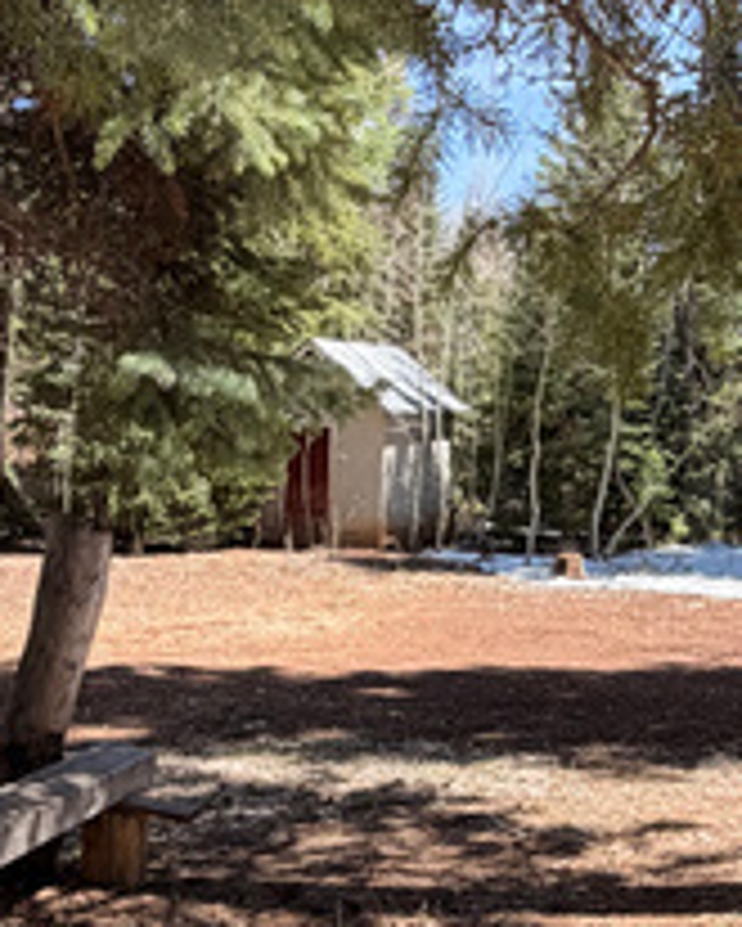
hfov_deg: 29.7
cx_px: 378
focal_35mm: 51
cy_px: 580
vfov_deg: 36.4
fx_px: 1399
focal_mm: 2.22
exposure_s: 1/502
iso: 40
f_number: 2.2
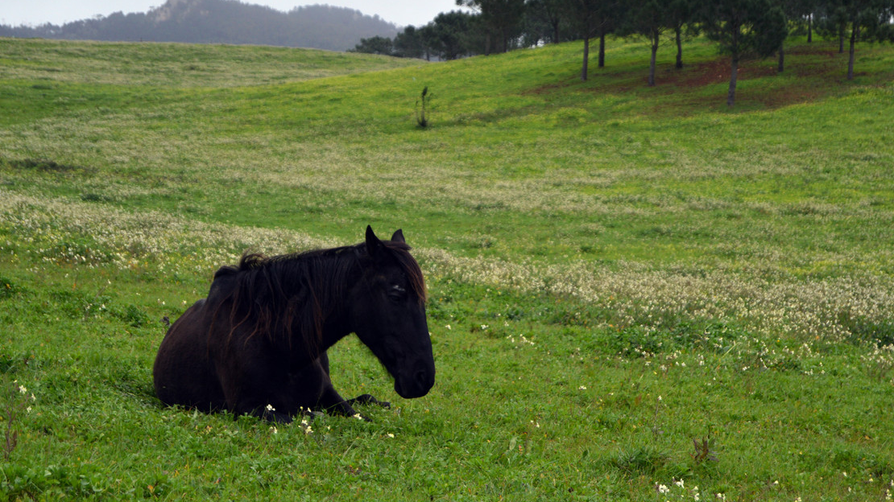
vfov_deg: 12.2
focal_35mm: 100
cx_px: 438
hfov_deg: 21.4
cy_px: 248
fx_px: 2361
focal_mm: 55
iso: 200
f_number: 5.6
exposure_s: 1/125
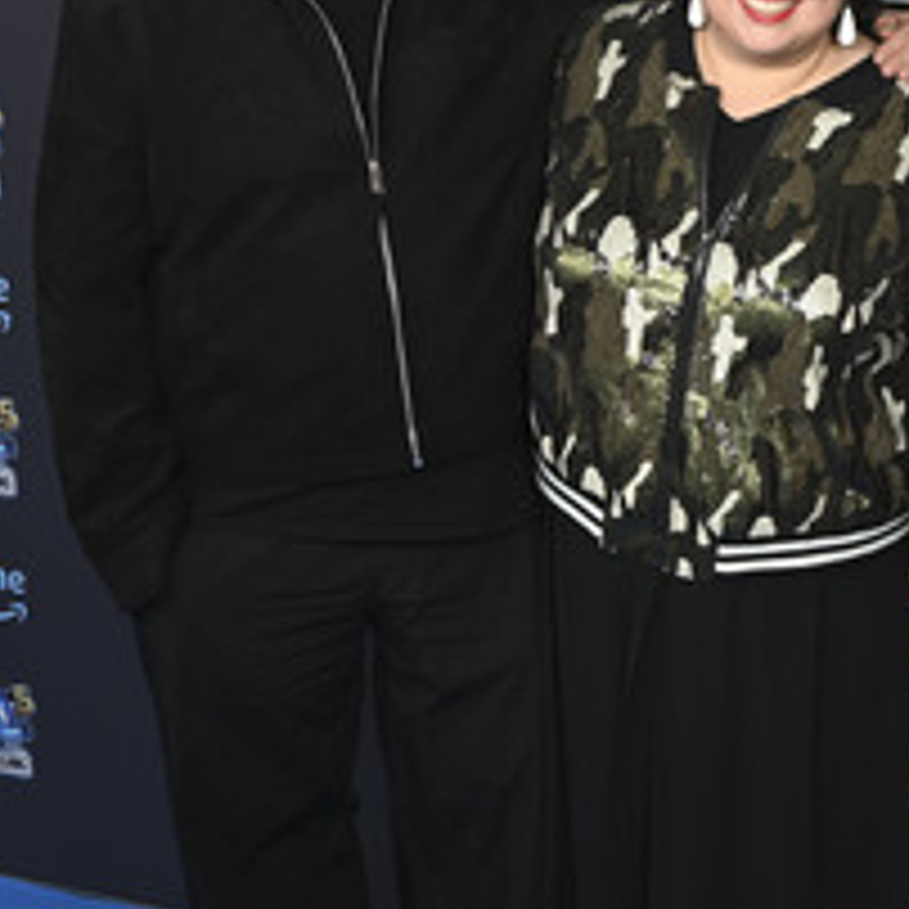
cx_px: 983
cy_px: 256
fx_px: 2139
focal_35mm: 72
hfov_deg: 22.7
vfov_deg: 23.8
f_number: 5
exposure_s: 1/160
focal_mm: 38
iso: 320
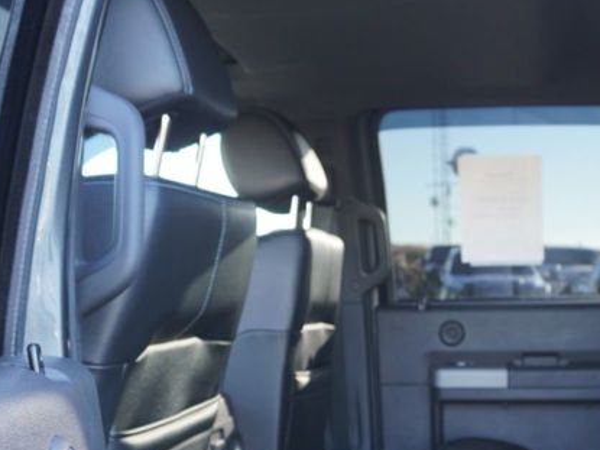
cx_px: 427
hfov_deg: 33.3
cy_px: 411
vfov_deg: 24.8
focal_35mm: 57
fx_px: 988
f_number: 4
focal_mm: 16
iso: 400
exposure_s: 1/60
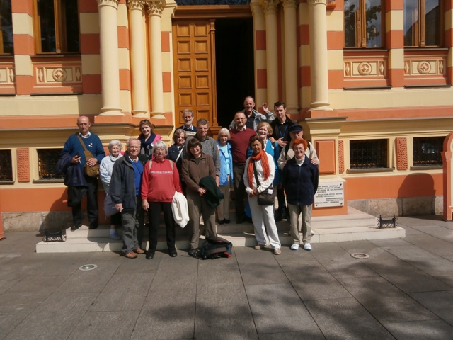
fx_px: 340
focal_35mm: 26
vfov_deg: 53.1
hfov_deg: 67.3
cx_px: 226
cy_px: 170
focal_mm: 4.7
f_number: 8
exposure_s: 1/400
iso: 80
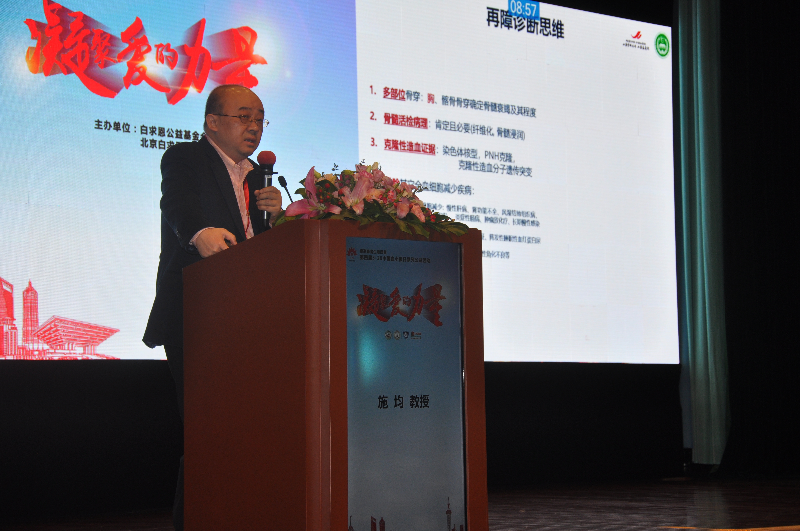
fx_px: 2064
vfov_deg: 14.7
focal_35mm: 93
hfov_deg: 21.9
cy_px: 266
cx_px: 400
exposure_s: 1/125
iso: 400
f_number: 5.3
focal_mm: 62
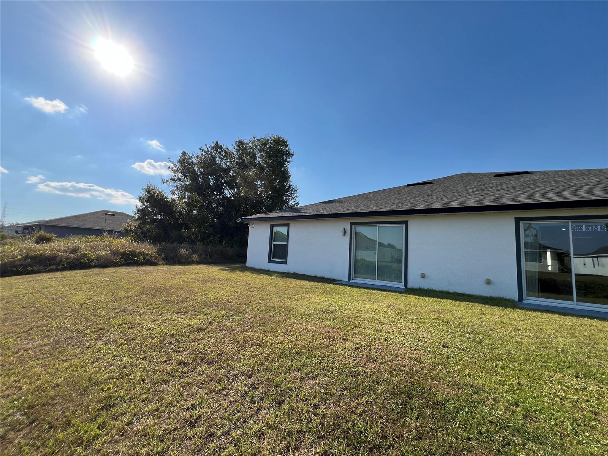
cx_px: 304
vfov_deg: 89.9
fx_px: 228
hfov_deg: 106.2
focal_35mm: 13
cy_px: 228
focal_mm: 1.57
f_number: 1.8
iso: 32
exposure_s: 1/1754
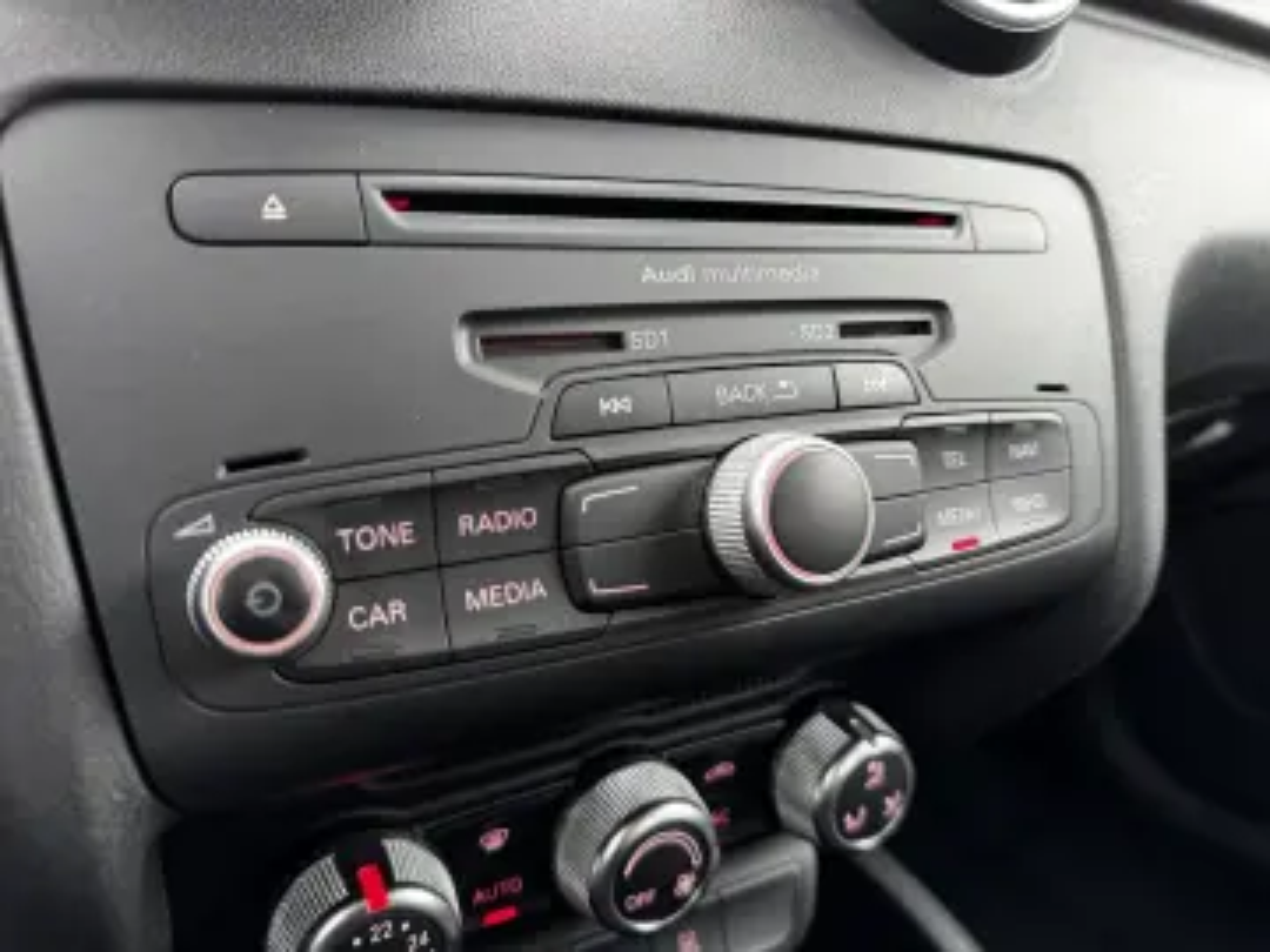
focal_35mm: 24
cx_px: 635
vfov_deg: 56.8
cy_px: 476
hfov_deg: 71.6
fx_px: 881
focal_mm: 6.76
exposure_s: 1/121
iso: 200
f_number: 1.78
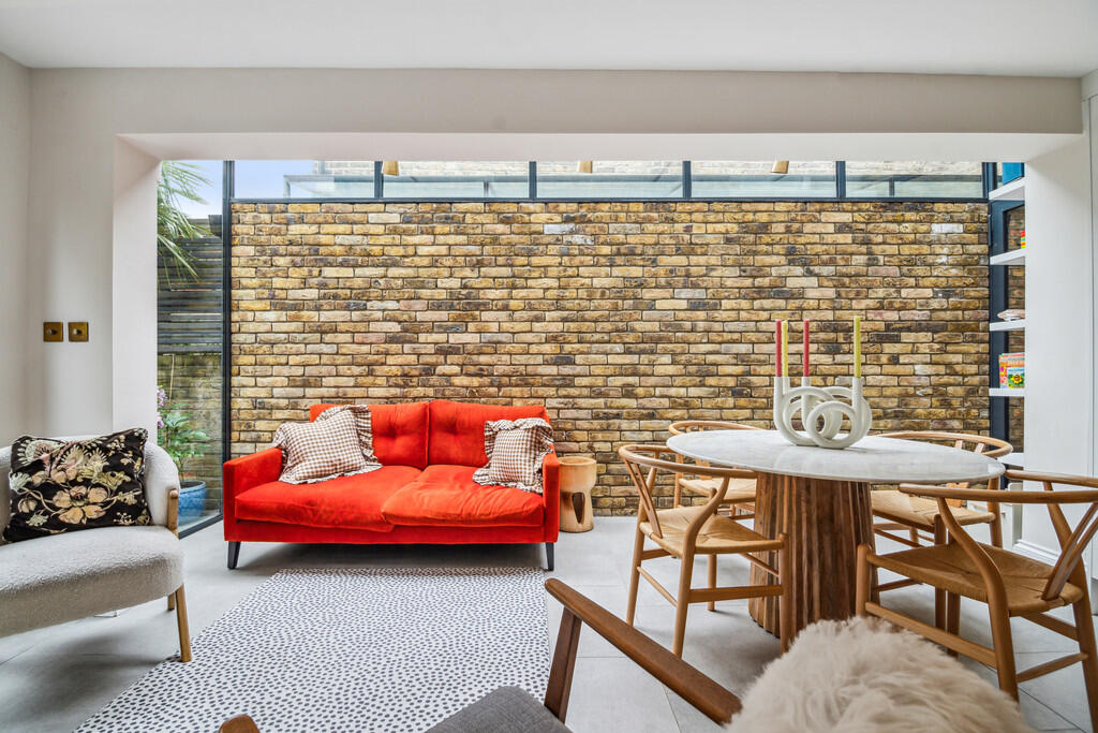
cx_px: 549
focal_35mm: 15
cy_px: 366
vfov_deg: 77.3
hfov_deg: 100.4
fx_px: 458
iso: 1600
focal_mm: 15
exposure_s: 1/40
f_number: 10
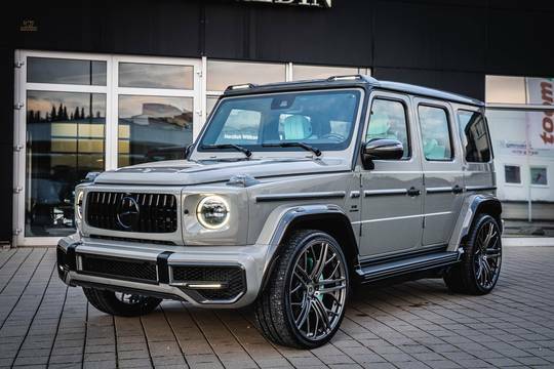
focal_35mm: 43
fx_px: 662
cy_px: 184
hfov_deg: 45.4
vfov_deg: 31.2
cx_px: 277
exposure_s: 1/125
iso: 1000
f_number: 5
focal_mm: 43
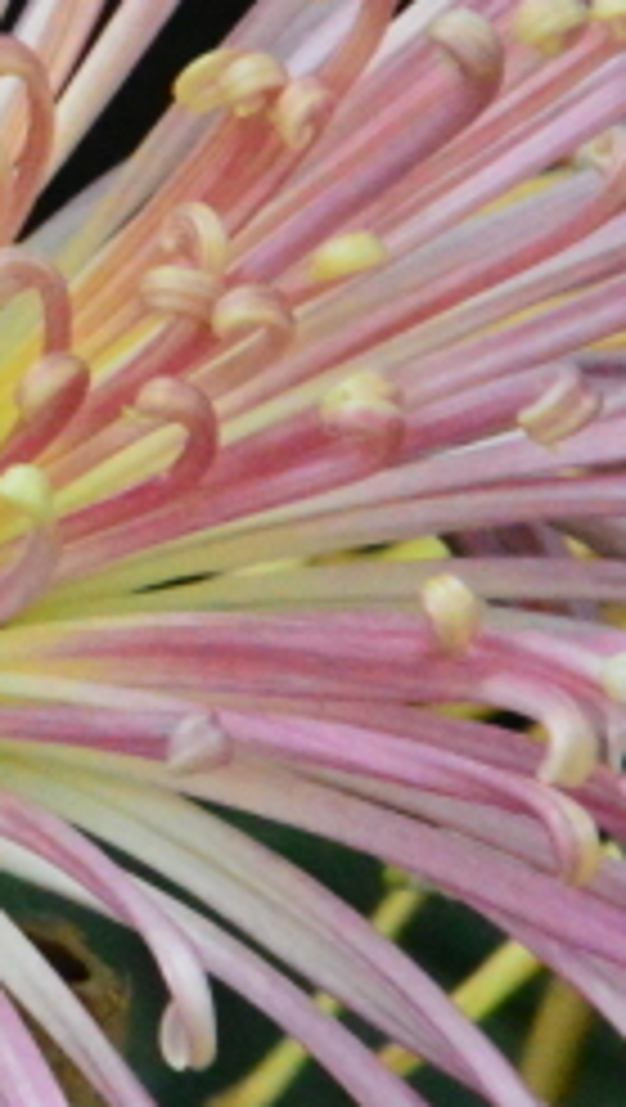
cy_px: 466
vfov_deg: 1.6
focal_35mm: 1371
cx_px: -419
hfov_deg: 0.9
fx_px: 40319
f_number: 22
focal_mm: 210
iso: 6400
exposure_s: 1/100
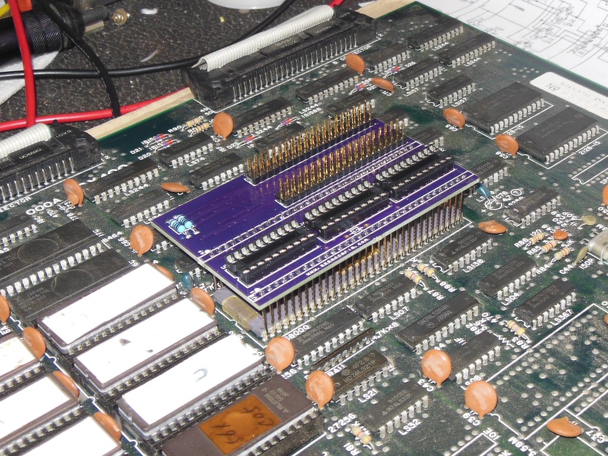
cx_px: 304
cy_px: 228
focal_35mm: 43
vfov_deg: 33.6
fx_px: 755
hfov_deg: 43.9
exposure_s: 1/30
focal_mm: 7.7
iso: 200
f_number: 7.5
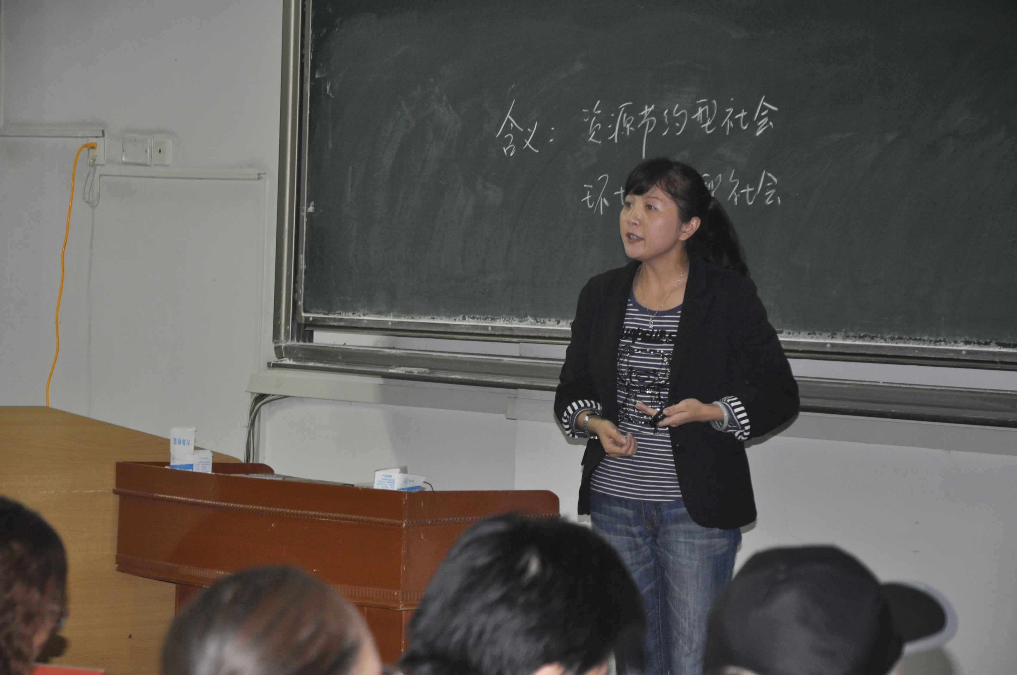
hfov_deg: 16.1
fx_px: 3597
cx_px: 508
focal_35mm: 128
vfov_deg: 10.7
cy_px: 338
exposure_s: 1/60
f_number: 5.6
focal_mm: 85
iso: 800
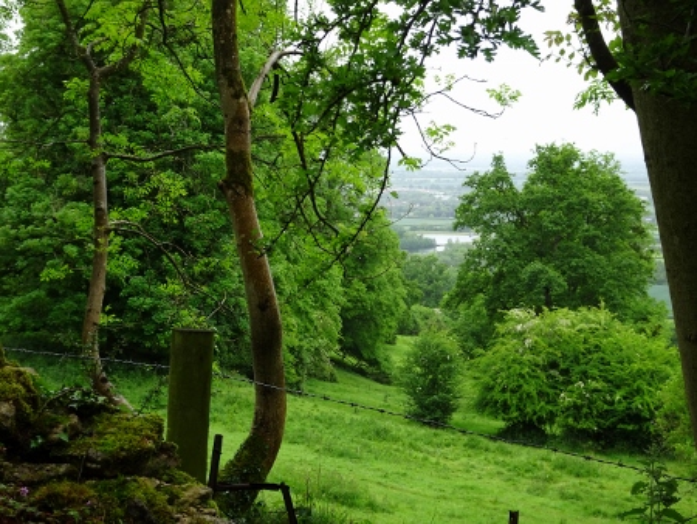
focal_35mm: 58
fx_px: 1168
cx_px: 348
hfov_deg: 33.2
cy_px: 262
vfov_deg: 25.3
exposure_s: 1/100
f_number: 4.5
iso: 80
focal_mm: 9.87
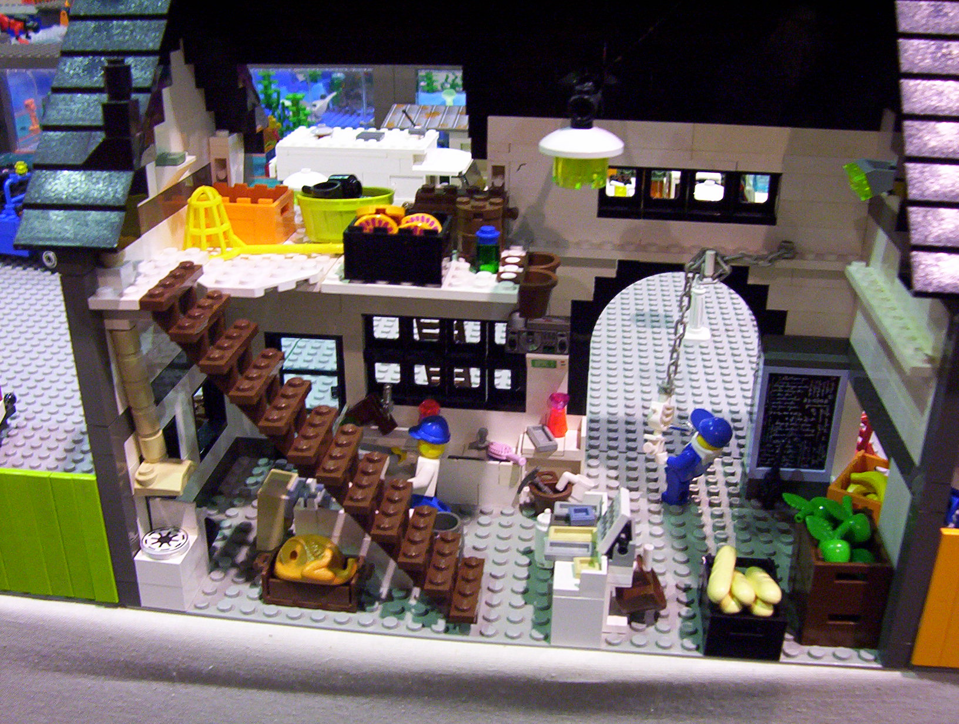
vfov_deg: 33.7
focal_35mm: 43
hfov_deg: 43.8
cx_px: 480
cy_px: 362
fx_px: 1194
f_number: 2.73
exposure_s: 1/13.8
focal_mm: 5.77
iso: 200
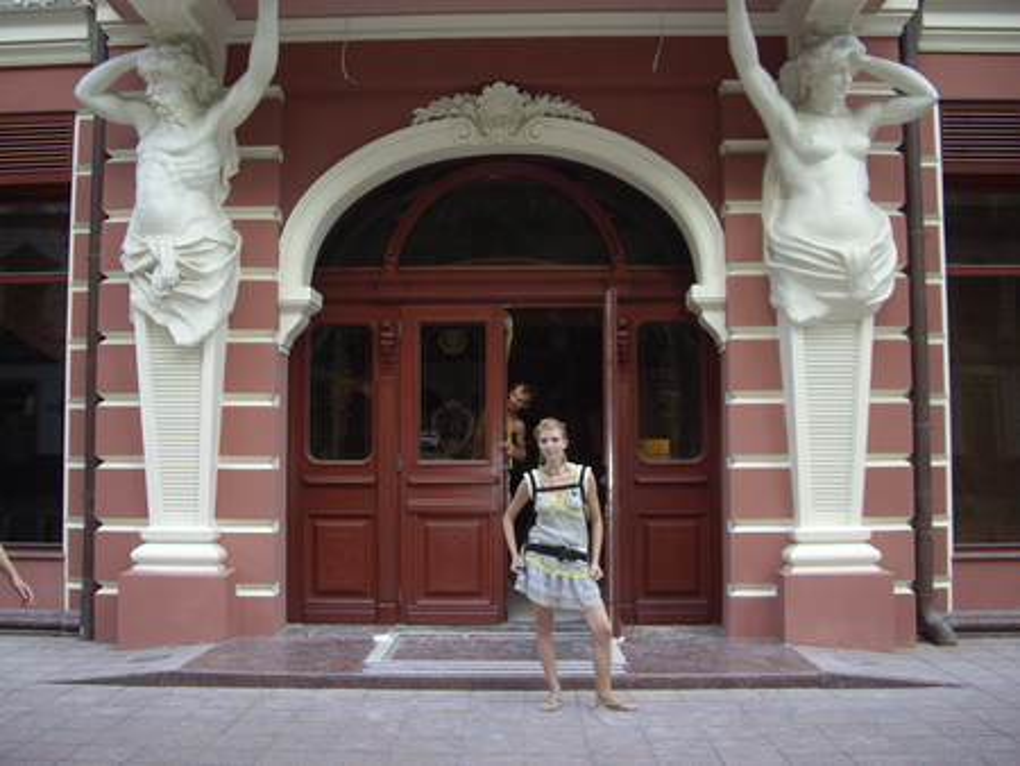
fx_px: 1120
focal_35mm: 38
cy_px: 383
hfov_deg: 49.0
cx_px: 510
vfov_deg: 37.8
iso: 100
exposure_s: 1/80
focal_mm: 7.9
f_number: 2.8
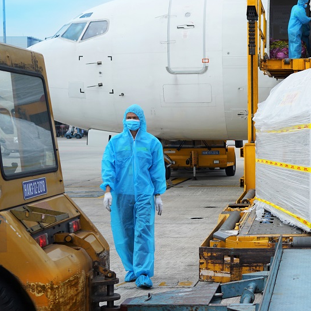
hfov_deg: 24.7
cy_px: 134
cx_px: 324
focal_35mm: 66
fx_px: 671
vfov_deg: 26.1
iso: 160
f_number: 3.5
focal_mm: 35
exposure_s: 1/1250
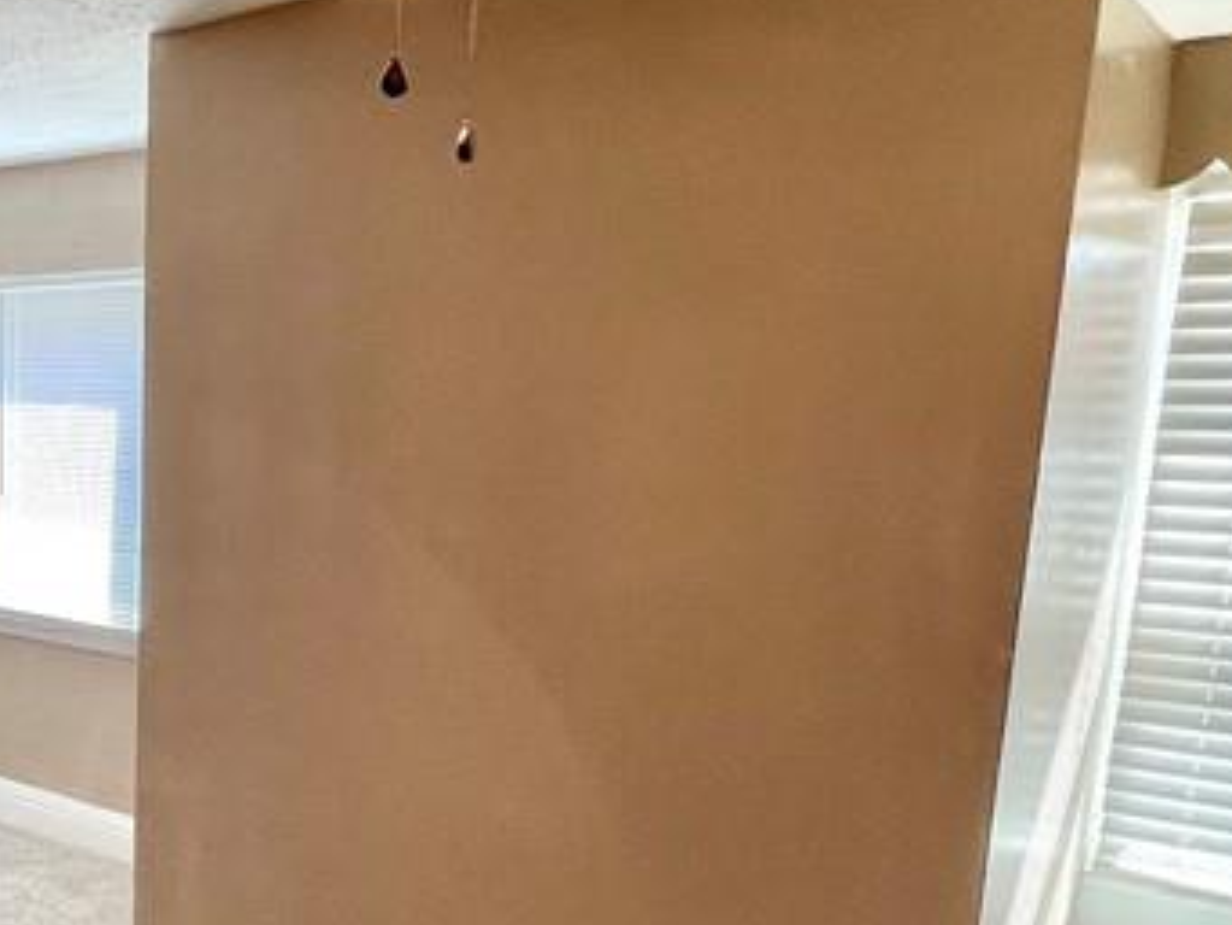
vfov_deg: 36.0
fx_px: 1389
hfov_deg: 43.8
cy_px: 697
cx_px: 130
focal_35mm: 39
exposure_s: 1/120
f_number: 1.8
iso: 80
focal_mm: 1.57
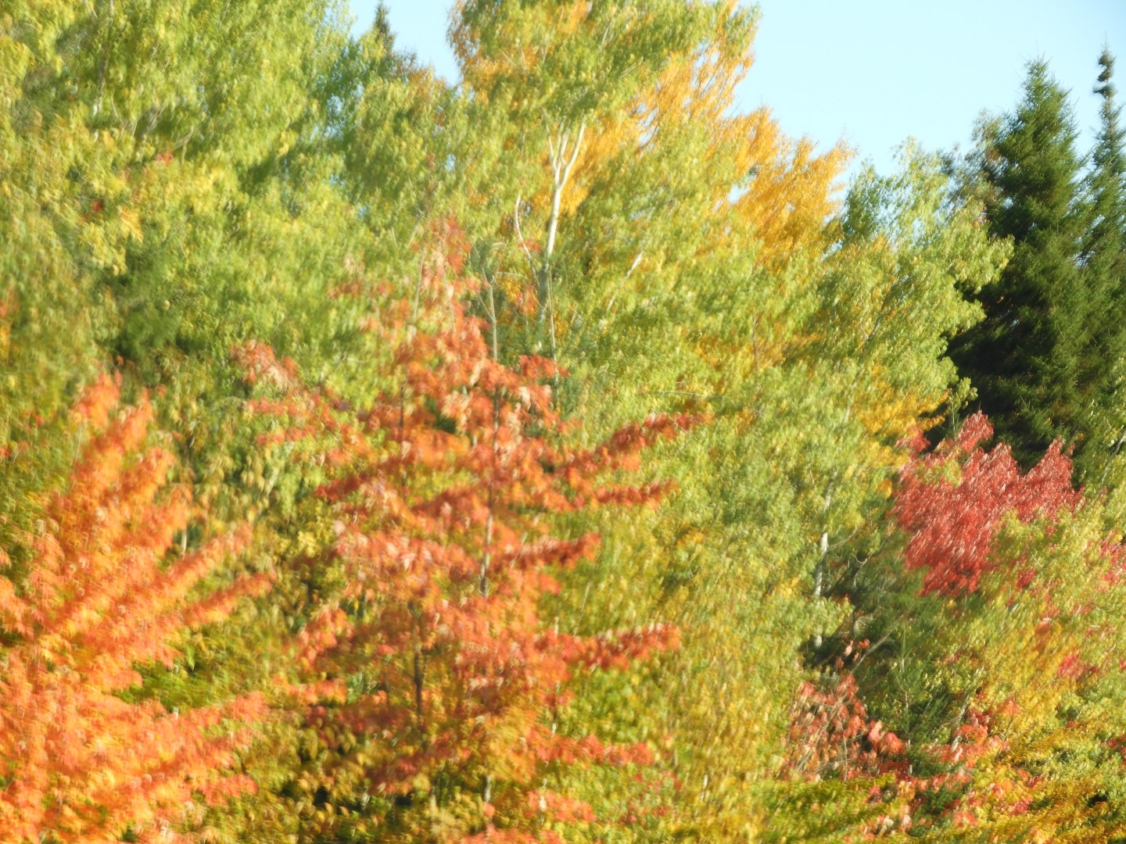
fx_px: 8132
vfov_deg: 5.9
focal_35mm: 250
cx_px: 563
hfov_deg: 7.9
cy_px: 422
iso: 100
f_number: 5.5
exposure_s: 1/125
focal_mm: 44.8
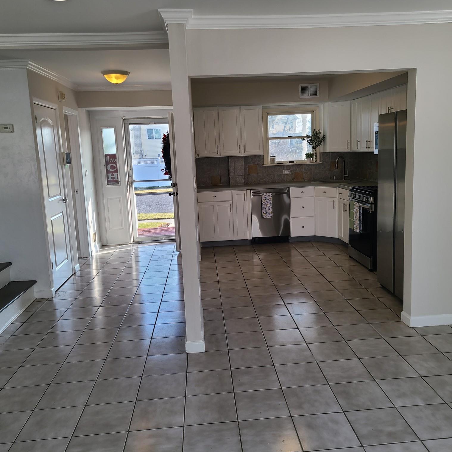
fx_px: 458
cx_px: 238
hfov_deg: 52.5
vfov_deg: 52.5
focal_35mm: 31
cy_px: 226
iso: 40
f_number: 1.8
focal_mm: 5.4
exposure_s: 1/191
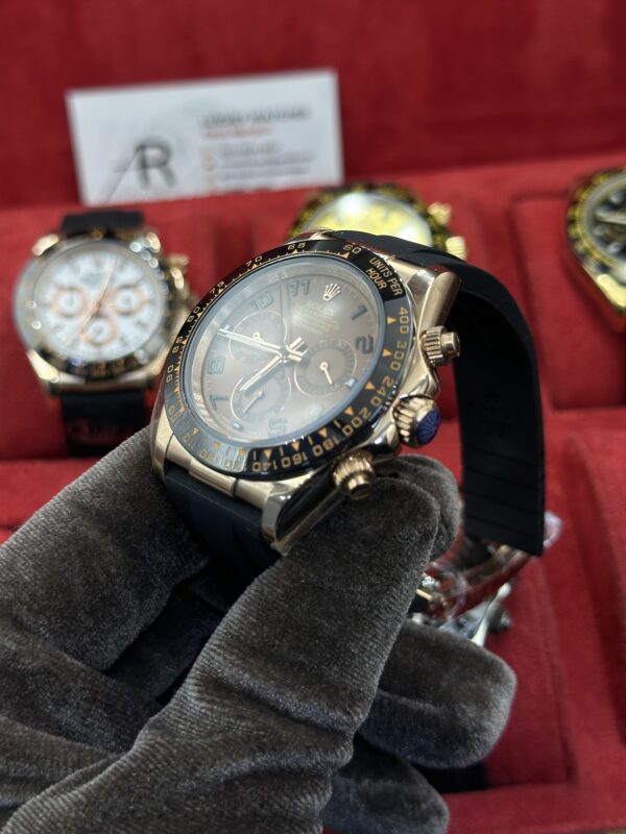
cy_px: 417
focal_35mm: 48
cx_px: 313
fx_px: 1157
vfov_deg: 39.7
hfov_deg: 30.3
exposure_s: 1/681
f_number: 1.78
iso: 64
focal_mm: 6.86
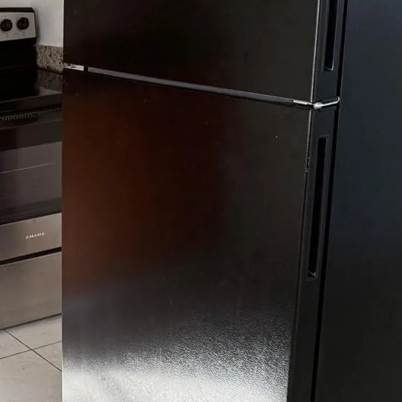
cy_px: 153
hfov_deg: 25.1
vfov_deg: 27.6
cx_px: -74
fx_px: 815
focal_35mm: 62
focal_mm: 6.76
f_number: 1.78
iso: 200
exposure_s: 1/242
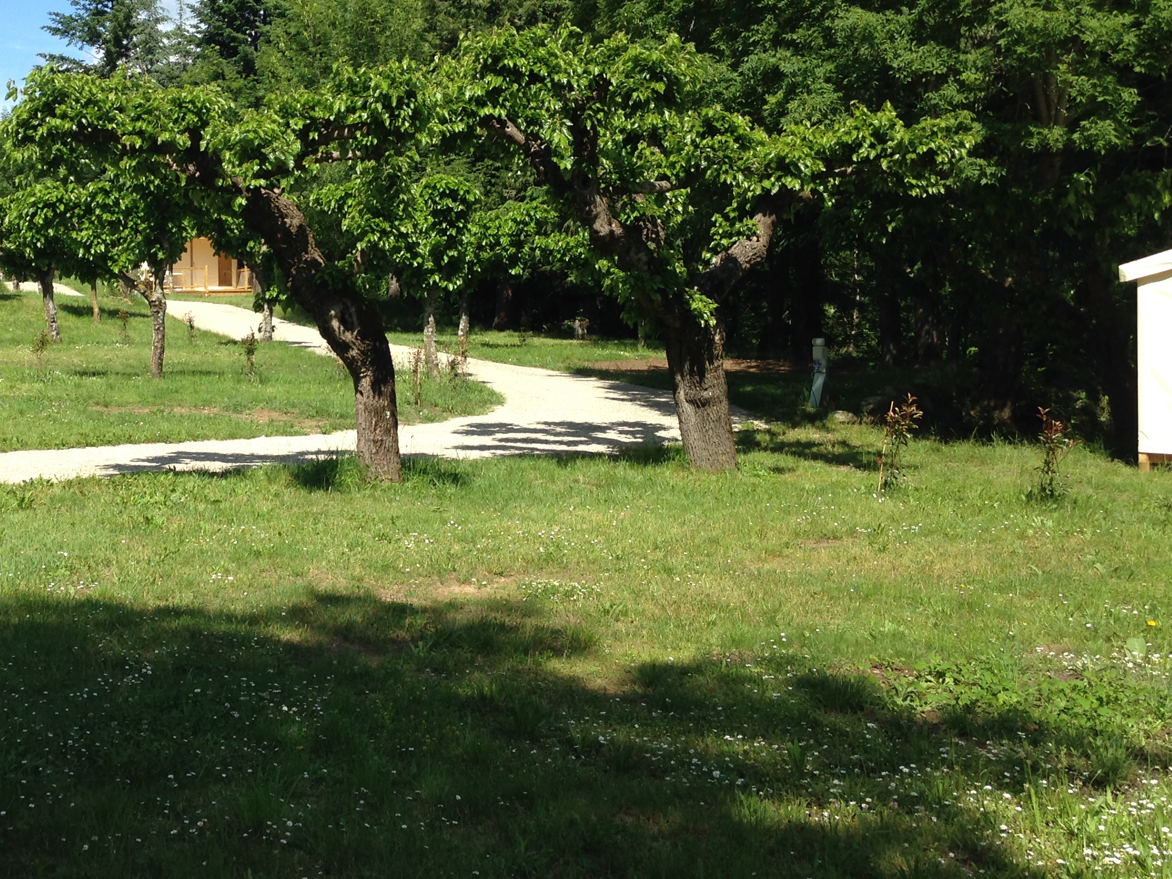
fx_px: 1727
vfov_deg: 28.5
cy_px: 345
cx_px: 295
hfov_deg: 36.6
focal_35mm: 51
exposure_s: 1/935
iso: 50
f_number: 2.4
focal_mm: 4.12
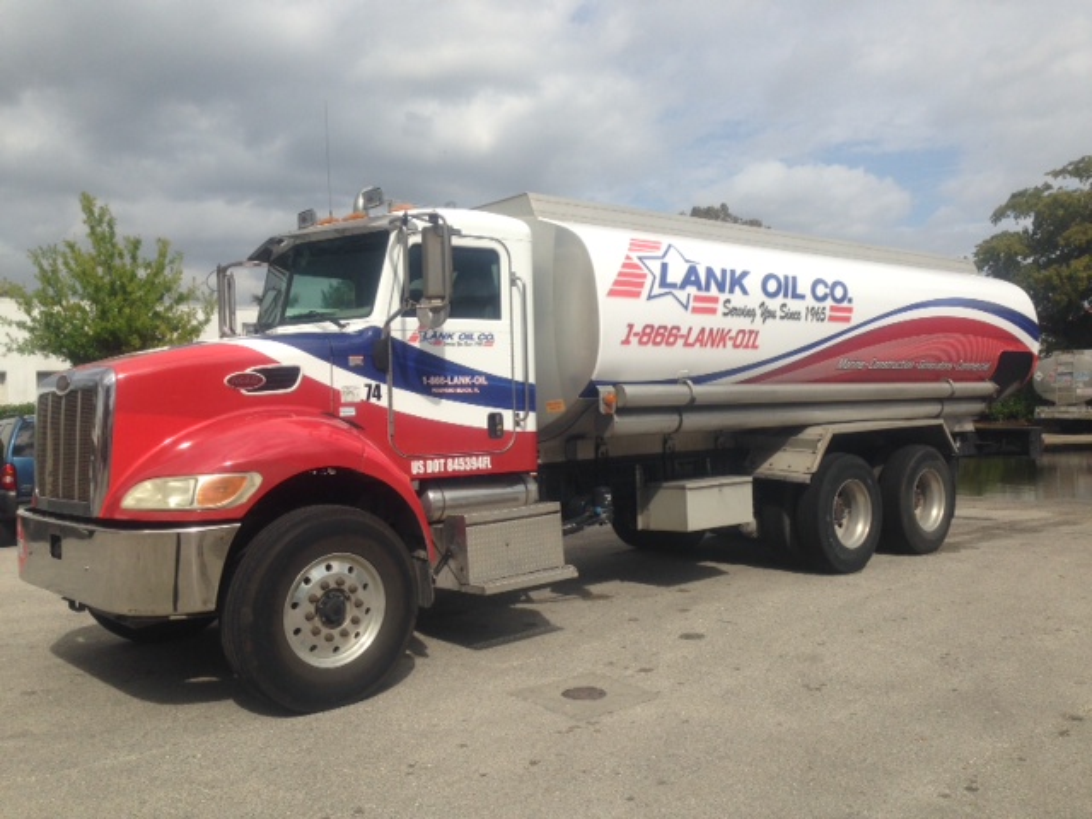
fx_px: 1041
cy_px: 410
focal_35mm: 33
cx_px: 546
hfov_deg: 55.4
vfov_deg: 42.9
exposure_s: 1/2358
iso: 50
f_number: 2.4
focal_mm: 4.12
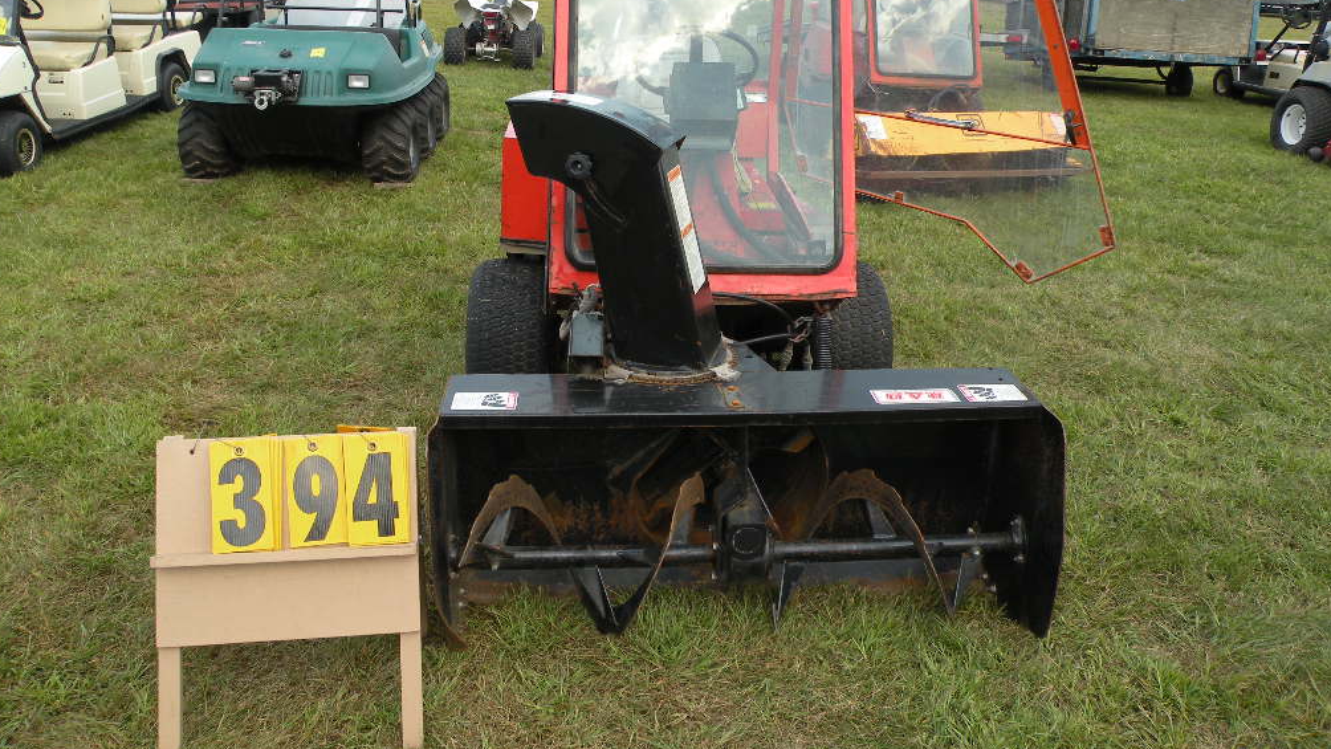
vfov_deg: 38.5
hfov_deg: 64.3
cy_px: 245
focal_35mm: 30
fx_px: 1059
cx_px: 659
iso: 64
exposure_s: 1/126
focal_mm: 4.7
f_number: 4.5
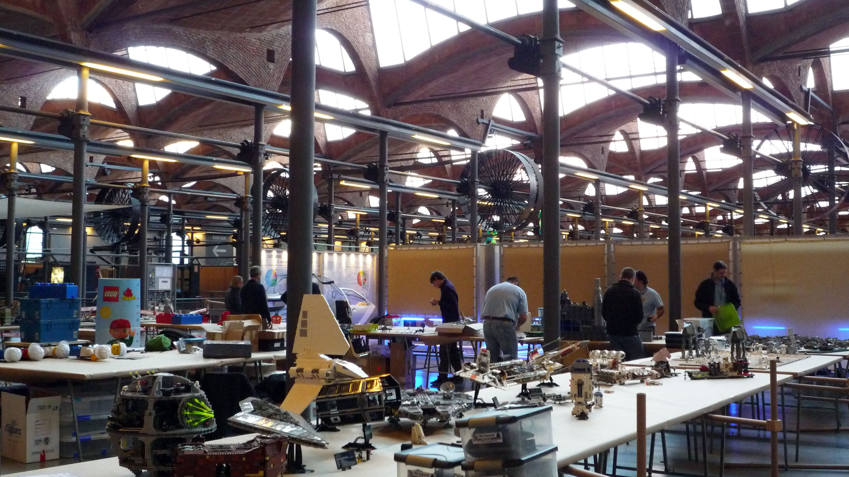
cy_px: 209
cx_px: 423
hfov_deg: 44.6
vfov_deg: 25.9
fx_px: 1036
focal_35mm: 46
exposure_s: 1/30
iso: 400
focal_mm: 7.3
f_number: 4.1
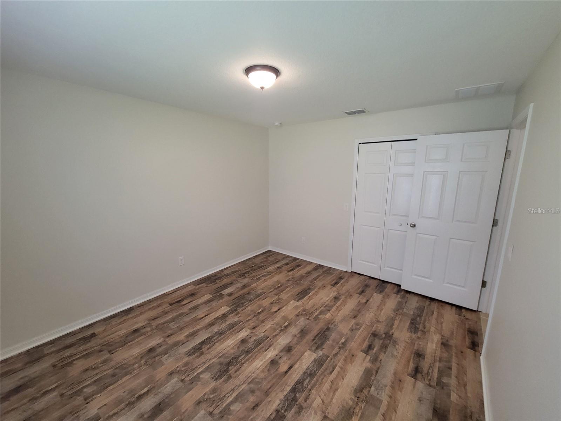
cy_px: 210
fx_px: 211
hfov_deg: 106.2
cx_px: 280
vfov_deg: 89.9
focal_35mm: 13
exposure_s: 1/60
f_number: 2.2
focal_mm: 2.2
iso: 250
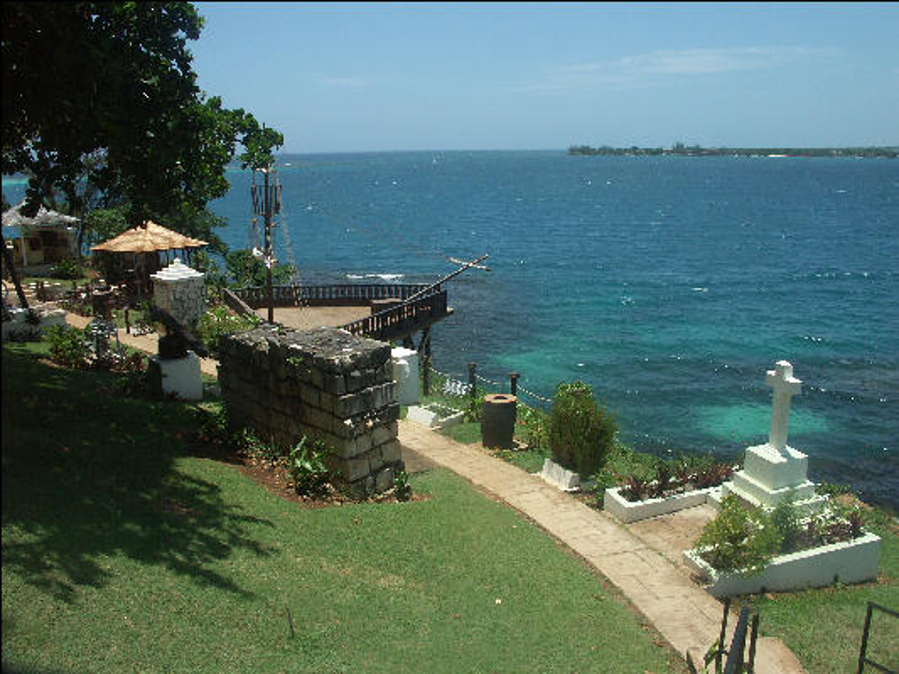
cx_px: 450
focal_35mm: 28
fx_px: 727
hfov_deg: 63.4
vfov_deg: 49.8
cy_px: 337
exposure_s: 1/500
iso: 100
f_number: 8
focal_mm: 7.21
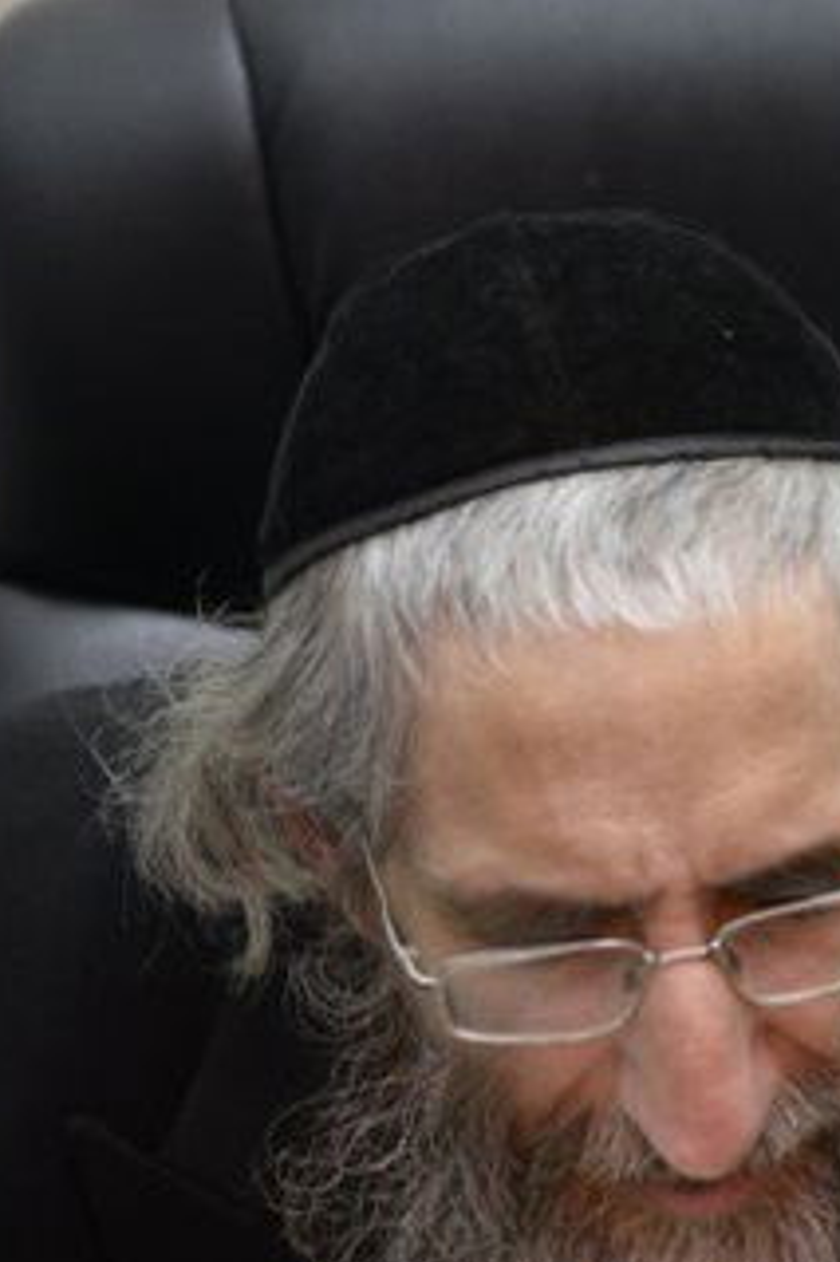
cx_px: 769
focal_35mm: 262
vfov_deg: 7.9
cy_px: 939
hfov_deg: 5.2
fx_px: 9179
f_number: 2.8
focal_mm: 70
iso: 1600
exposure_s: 1/100
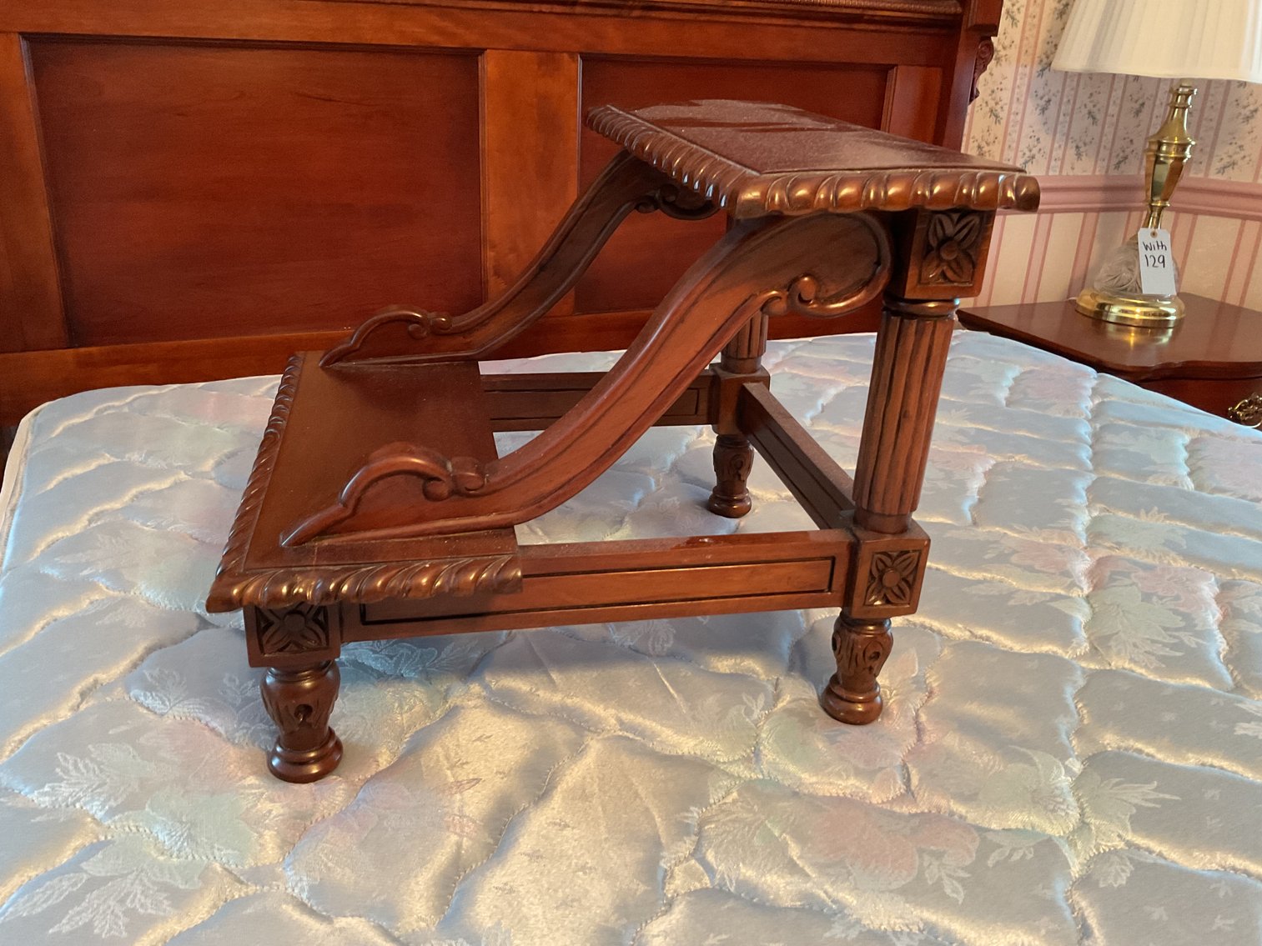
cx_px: 631
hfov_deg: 61.7
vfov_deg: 48.2
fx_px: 1057
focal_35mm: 29
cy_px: 473
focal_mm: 3
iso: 250
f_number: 1.8
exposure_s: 1/40
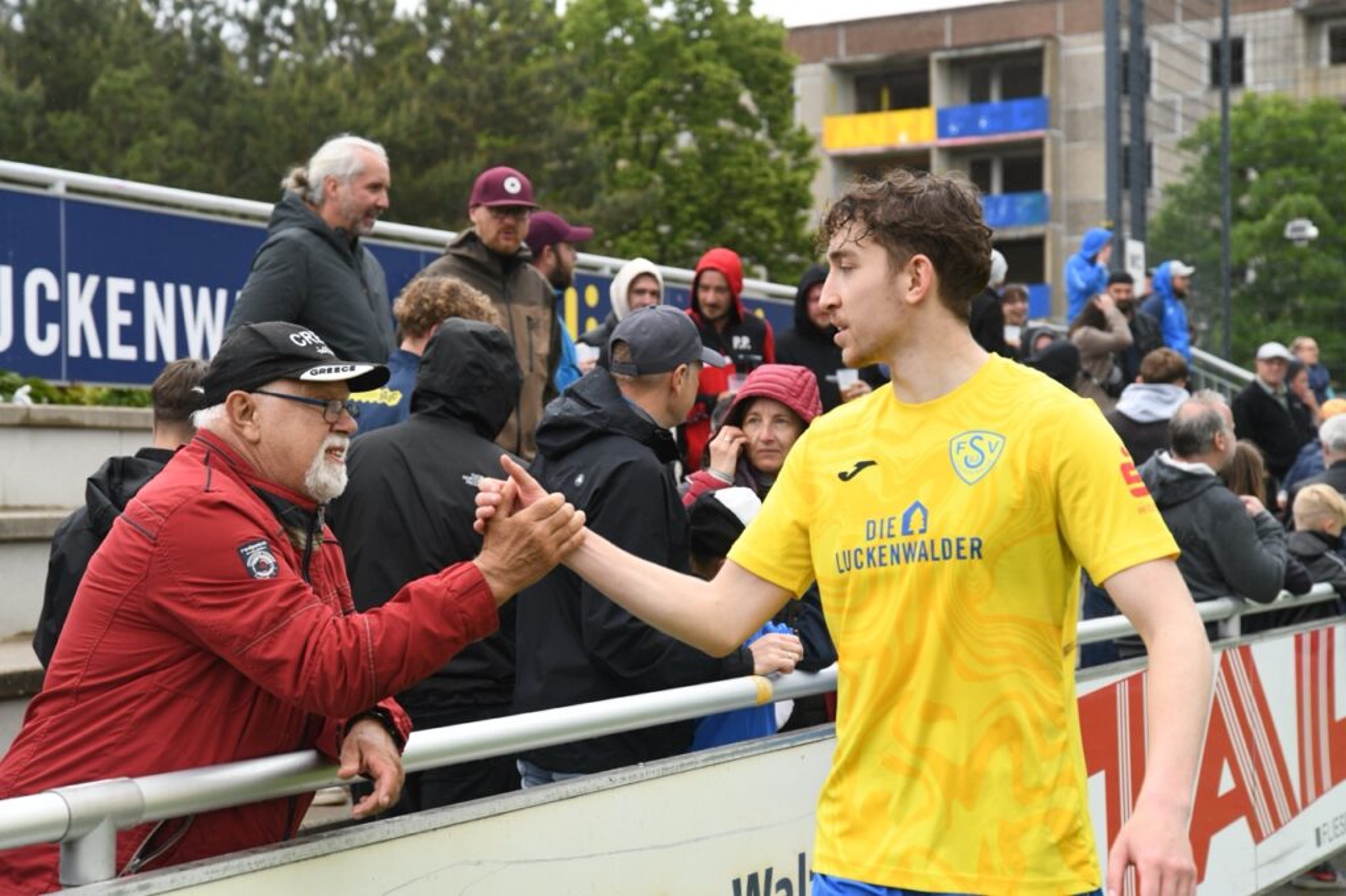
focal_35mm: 65
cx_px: 673
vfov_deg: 20.9
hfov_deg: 31.0
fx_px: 2429
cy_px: 448
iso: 1250
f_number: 5
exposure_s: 1/1600
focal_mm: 65
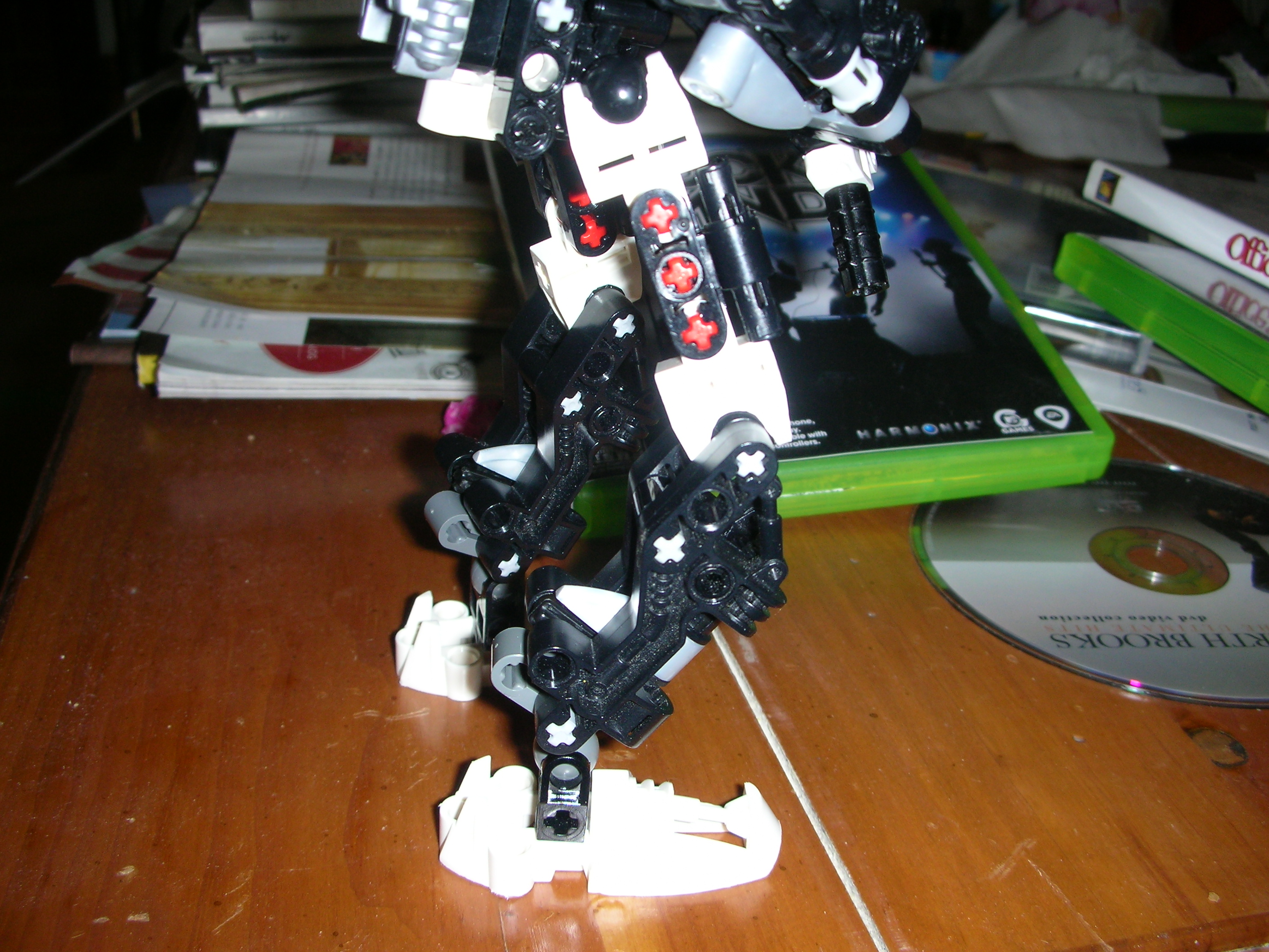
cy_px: 476
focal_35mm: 35
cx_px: 634
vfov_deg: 40.7
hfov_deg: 52.6
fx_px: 1283
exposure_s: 1/60.1
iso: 50
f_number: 3
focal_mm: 5.8
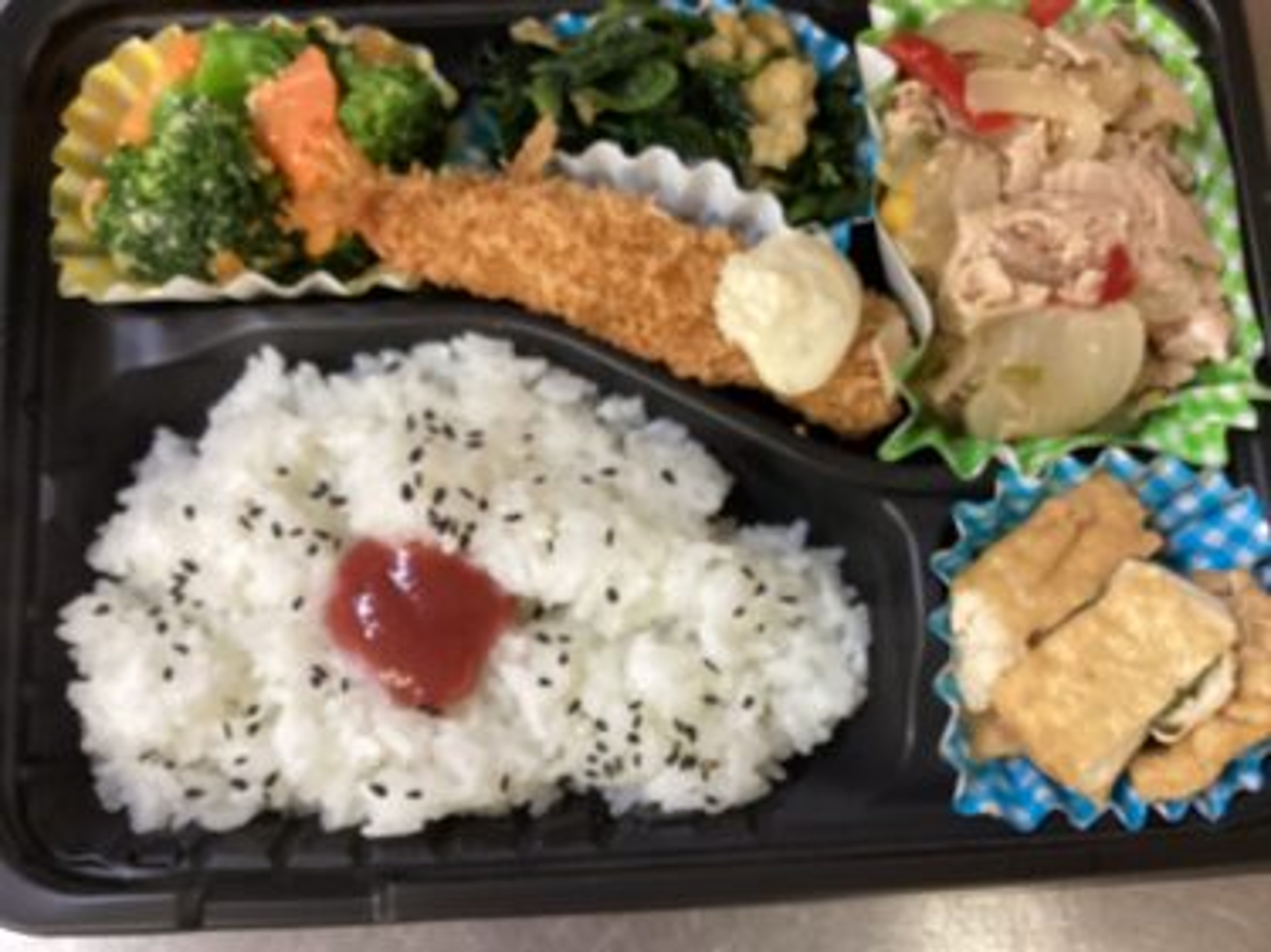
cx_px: 636
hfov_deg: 58.4
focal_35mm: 31
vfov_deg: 45.4
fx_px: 1138
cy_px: 476
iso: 250
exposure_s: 1/60
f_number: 2.4
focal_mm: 3.3
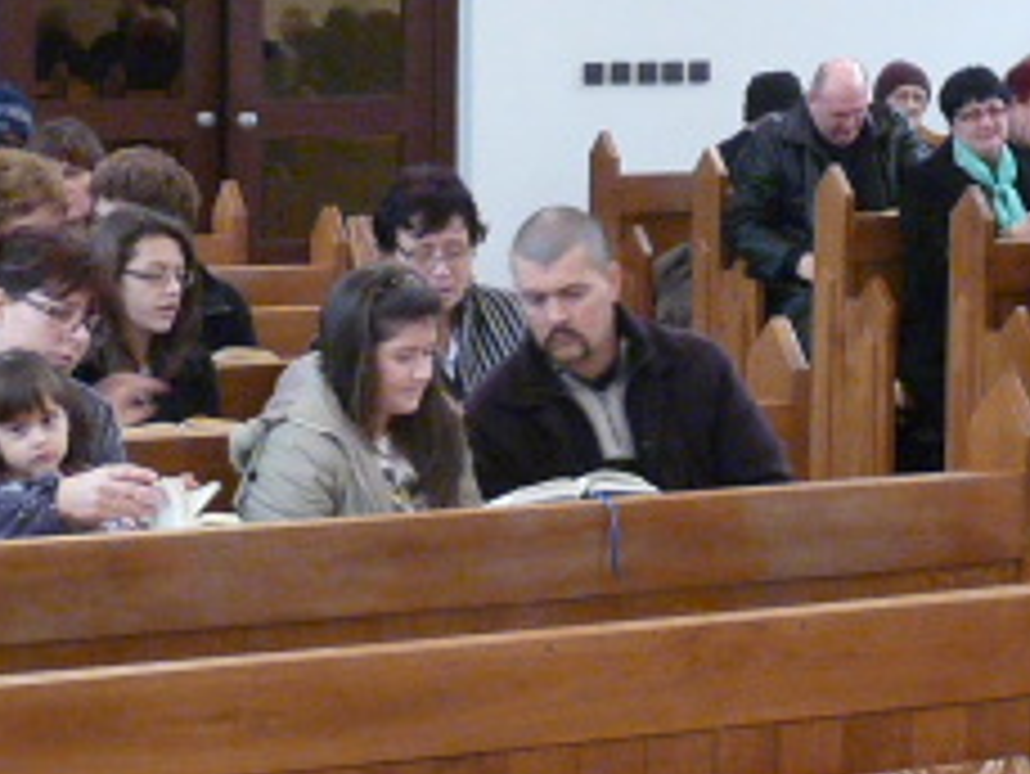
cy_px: 234
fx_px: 3245
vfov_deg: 13.6
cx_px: 630
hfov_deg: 18.0
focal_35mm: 109
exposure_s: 1/20
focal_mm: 4.8
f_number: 2.8
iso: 400
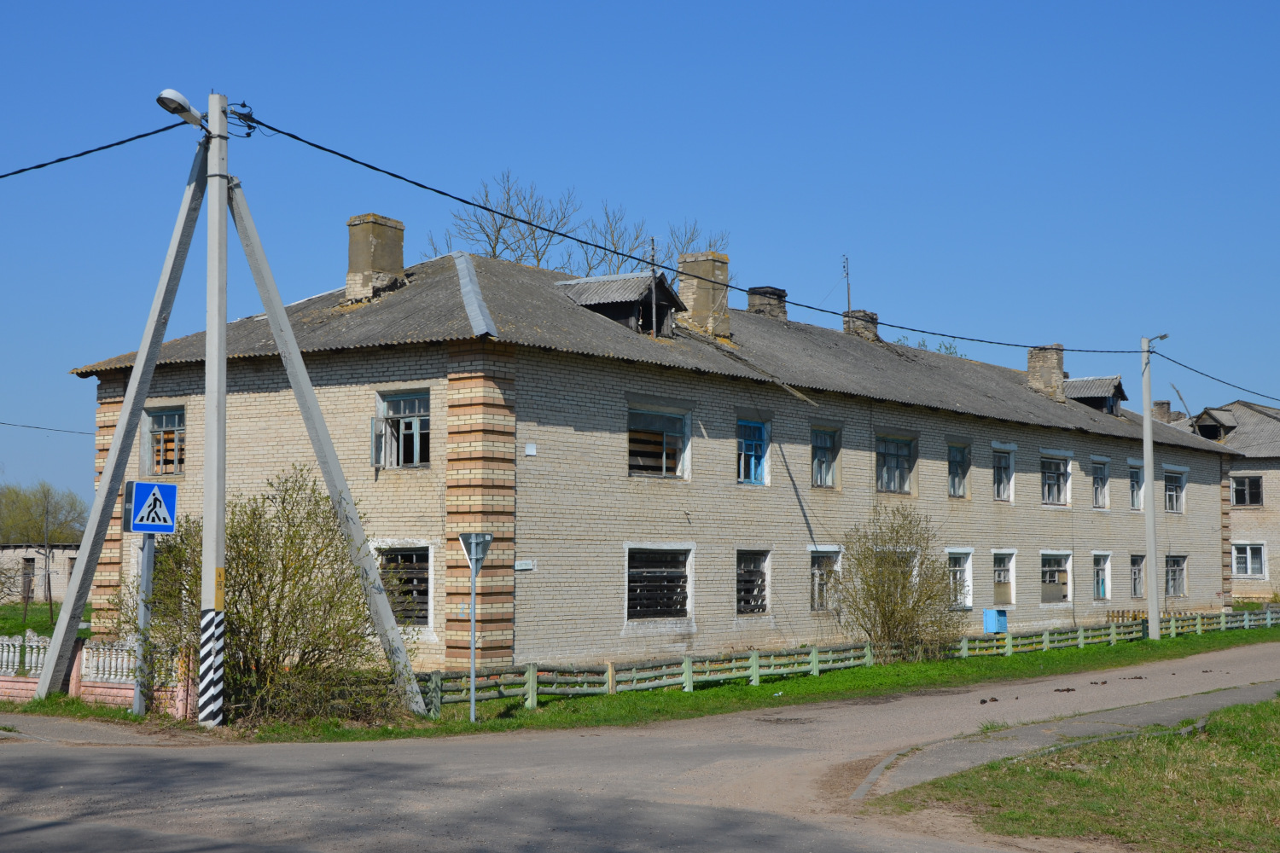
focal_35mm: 45
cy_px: 426
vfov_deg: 29.9
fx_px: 1600
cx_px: 640
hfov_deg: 43.6
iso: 100
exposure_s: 1/400
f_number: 10
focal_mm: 30
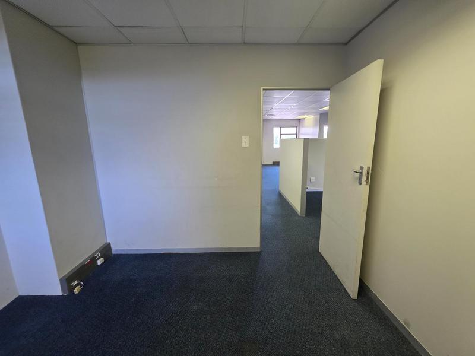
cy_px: 178
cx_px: 238
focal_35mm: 13
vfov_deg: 89.9
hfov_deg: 106.2
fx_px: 178
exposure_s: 1/100
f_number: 1.9
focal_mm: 2.2
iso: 250
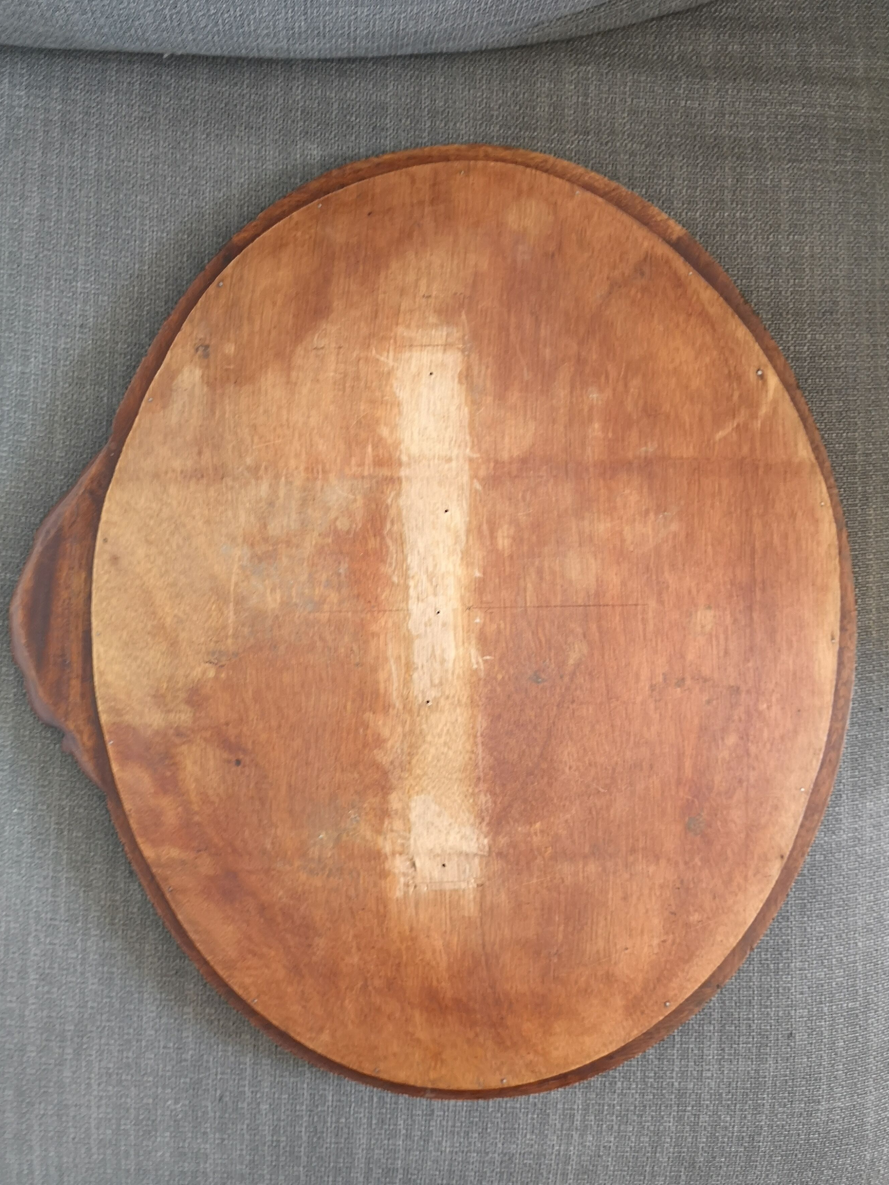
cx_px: 432
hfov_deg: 49.7
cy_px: 581
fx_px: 959
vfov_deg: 63.4
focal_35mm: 28
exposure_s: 1/33.3
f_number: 1.8
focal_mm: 5.58
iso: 320
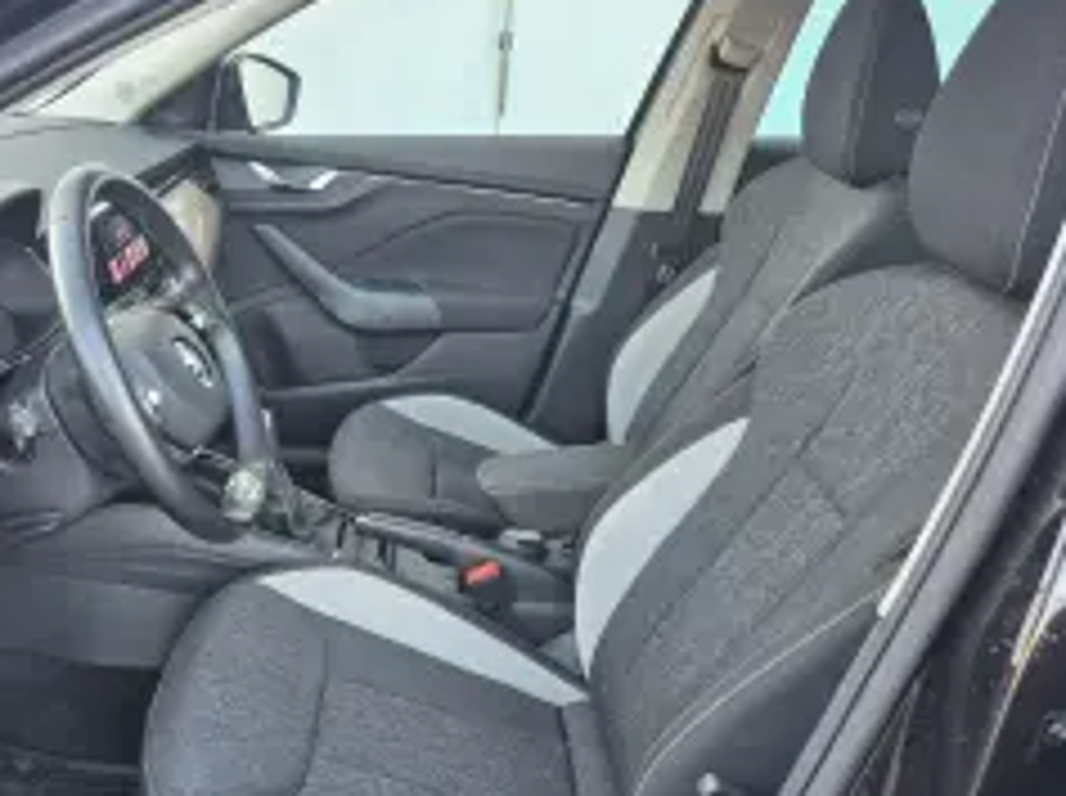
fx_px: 1076
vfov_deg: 40.3
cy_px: 508
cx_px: 391
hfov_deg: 52.1
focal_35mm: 35
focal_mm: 5.4
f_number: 1.8
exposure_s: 1/100
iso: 125
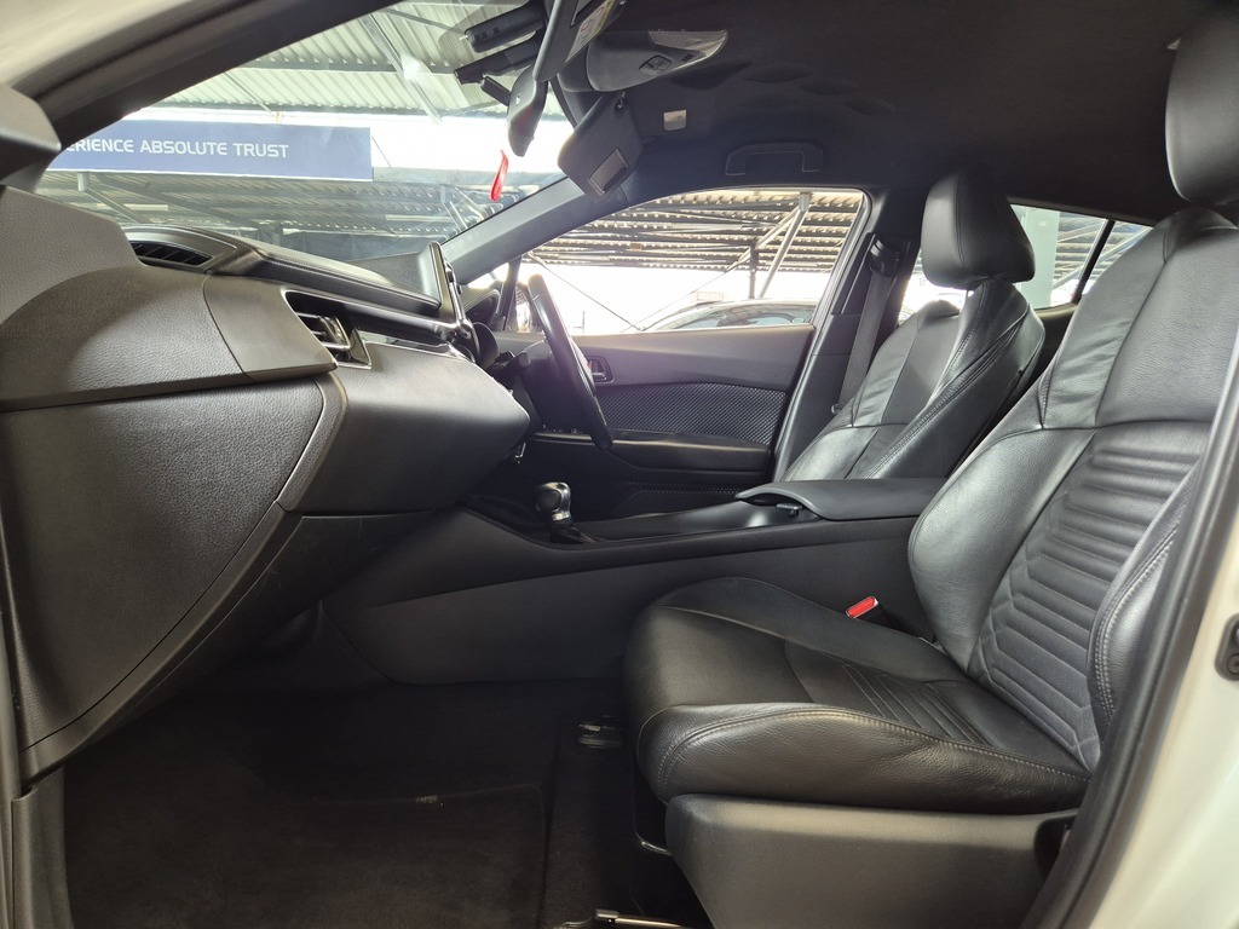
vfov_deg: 58.9
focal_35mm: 23
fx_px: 823
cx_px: 620
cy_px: 464
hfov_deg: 73.9
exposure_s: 1/100
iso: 200
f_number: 1.8
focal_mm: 5.4
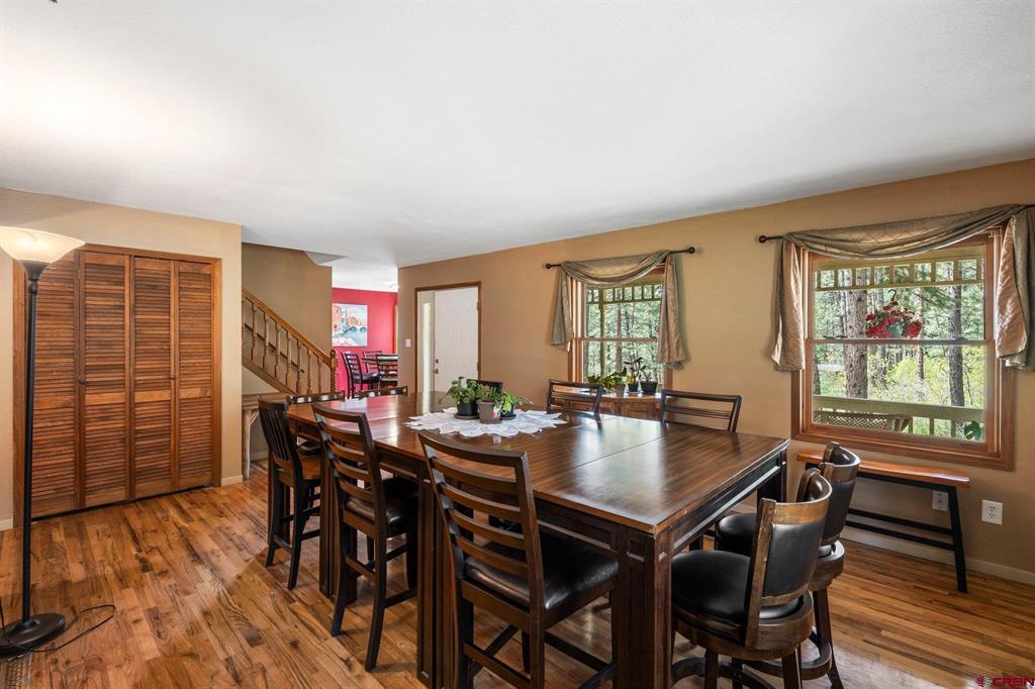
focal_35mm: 16
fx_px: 460
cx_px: 518
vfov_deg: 73.7
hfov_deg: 96.8
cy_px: 344
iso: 400
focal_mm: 16
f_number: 8
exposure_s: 1/5
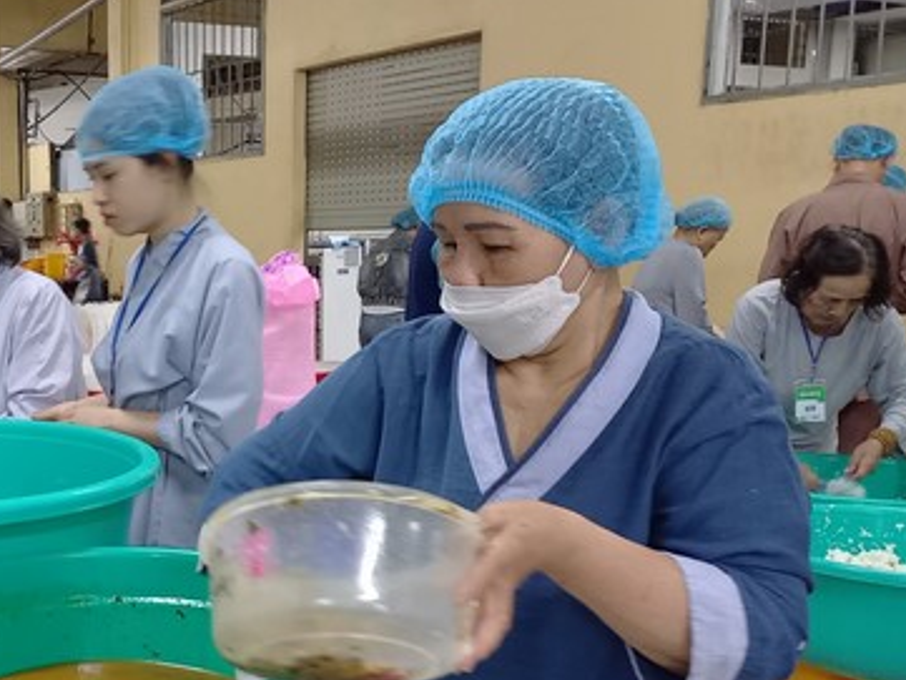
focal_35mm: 45
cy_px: 455
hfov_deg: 39.5
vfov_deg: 31.9
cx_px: 115
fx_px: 1178
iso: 640
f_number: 1.8
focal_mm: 4.65
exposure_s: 1/25
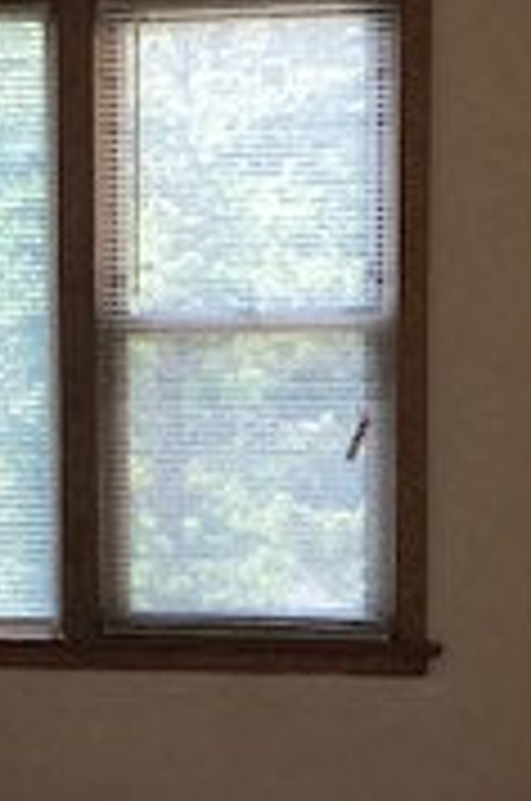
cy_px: 526
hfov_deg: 12.4
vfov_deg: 19.4
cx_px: -230
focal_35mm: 105
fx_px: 2332
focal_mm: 3.99
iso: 25
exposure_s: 1/120
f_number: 1.8
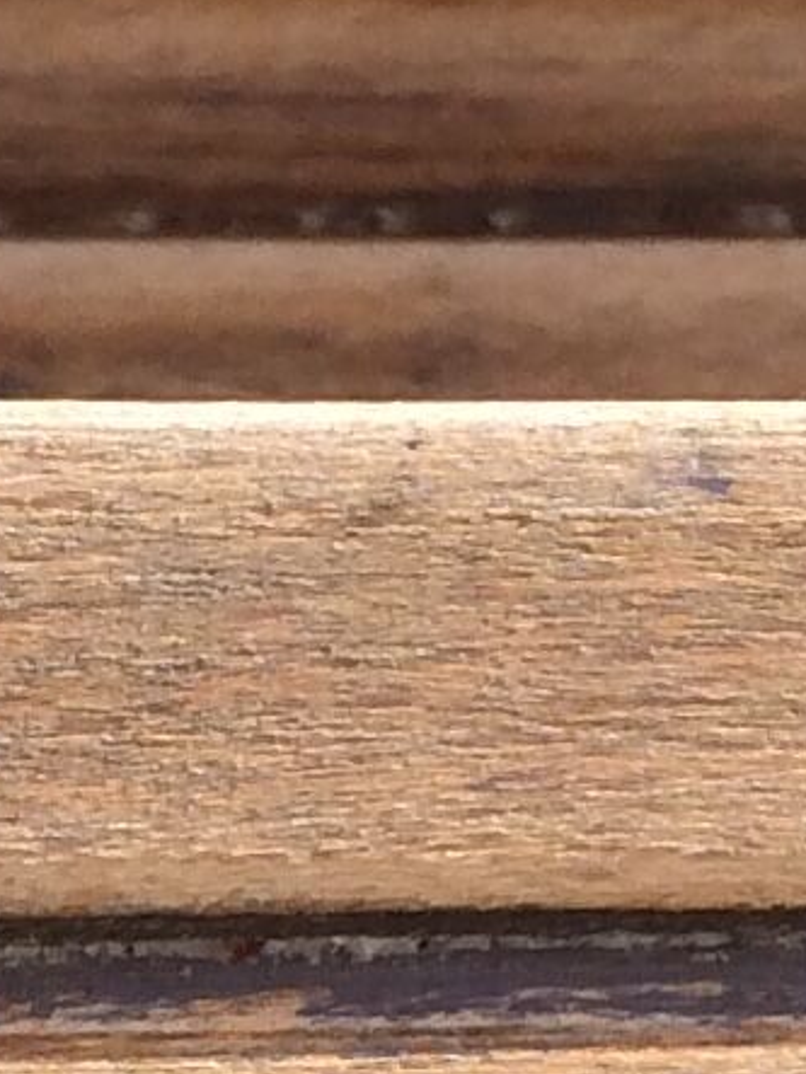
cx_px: -1138
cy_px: 1669
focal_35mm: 213
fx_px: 6613
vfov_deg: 9.0
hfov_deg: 6.6
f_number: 2.2
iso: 32
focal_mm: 4.15
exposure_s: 1/331
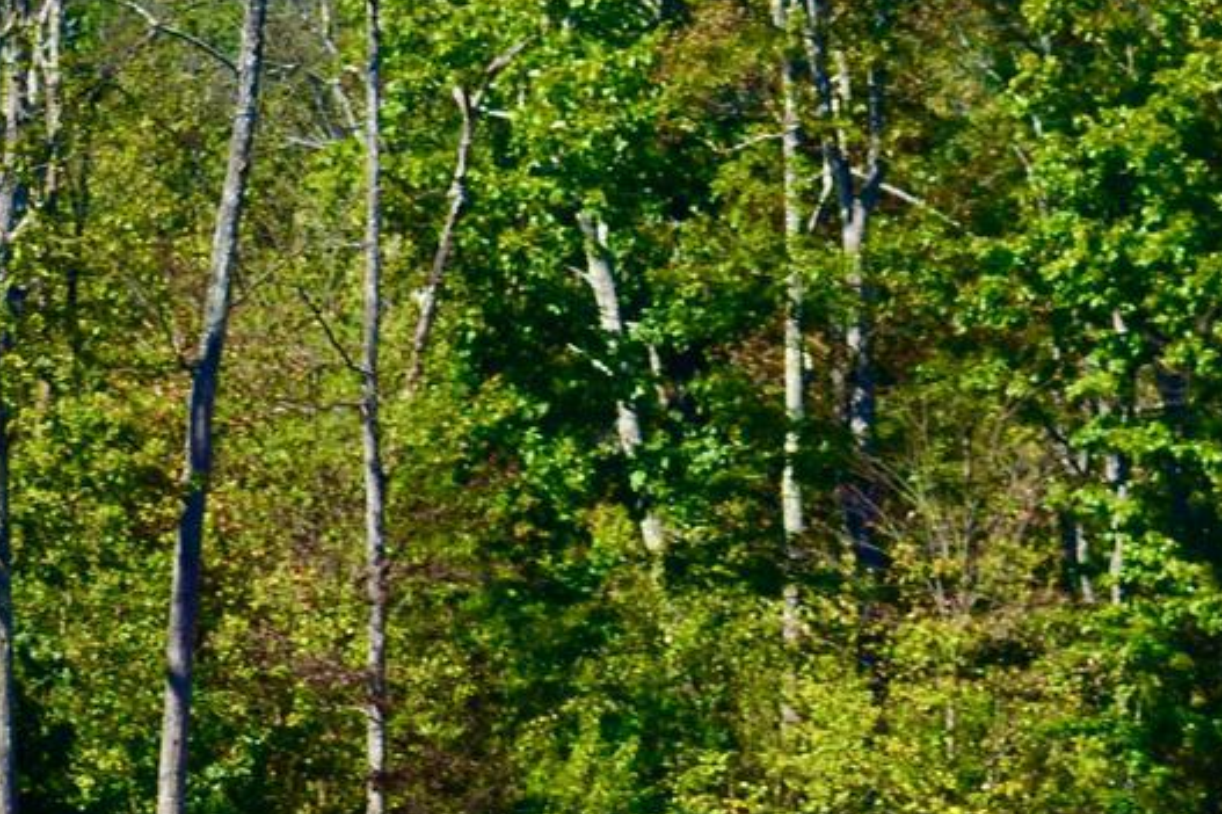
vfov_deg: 3.4
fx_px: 13844
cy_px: -337
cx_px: 1380
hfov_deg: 5.0
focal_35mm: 408
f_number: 6.3
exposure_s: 1/500
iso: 110
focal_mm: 70
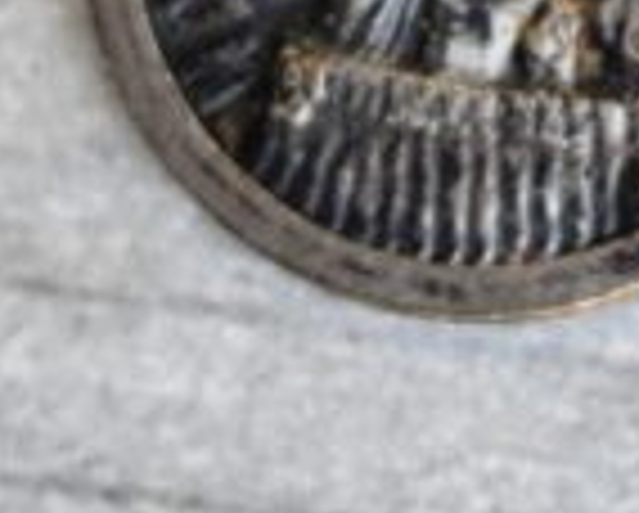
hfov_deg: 7.6
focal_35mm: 255
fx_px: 4829
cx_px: 518
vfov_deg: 6.0
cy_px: -166
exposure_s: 1/100
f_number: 1.65
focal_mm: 6.19
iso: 160
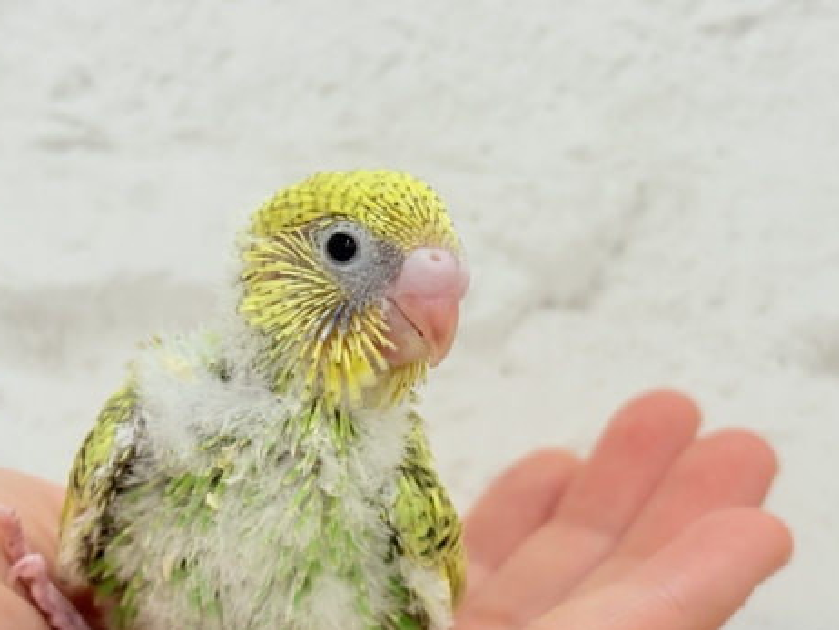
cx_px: 352
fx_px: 1746
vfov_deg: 20.4
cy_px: 392
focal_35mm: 72
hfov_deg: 27.0
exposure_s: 1/100
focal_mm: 5.96
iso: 100
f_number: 1.6
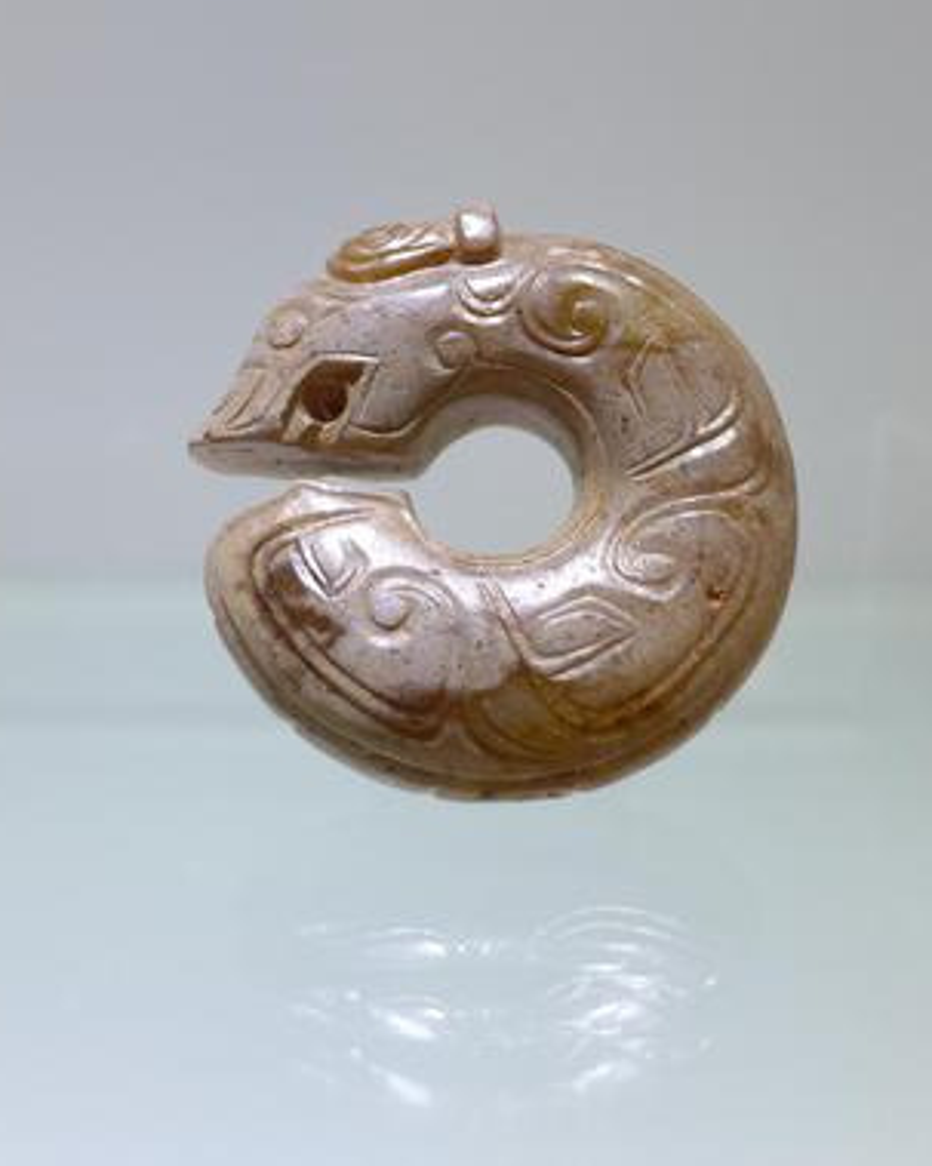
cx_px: 458
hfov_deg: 43.3
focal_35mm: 34
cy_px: 585
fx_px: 1173
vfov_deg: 52.9
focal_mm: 4.7
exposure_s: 1/20
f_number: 1.4
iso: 80
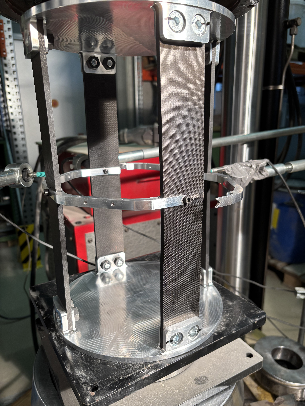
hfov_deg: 53.1
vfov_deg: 67.3
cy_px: 203
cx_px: 152
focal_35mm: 26
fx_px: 305
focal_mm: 5.96
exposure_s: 1/100
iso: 100
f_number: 1.6
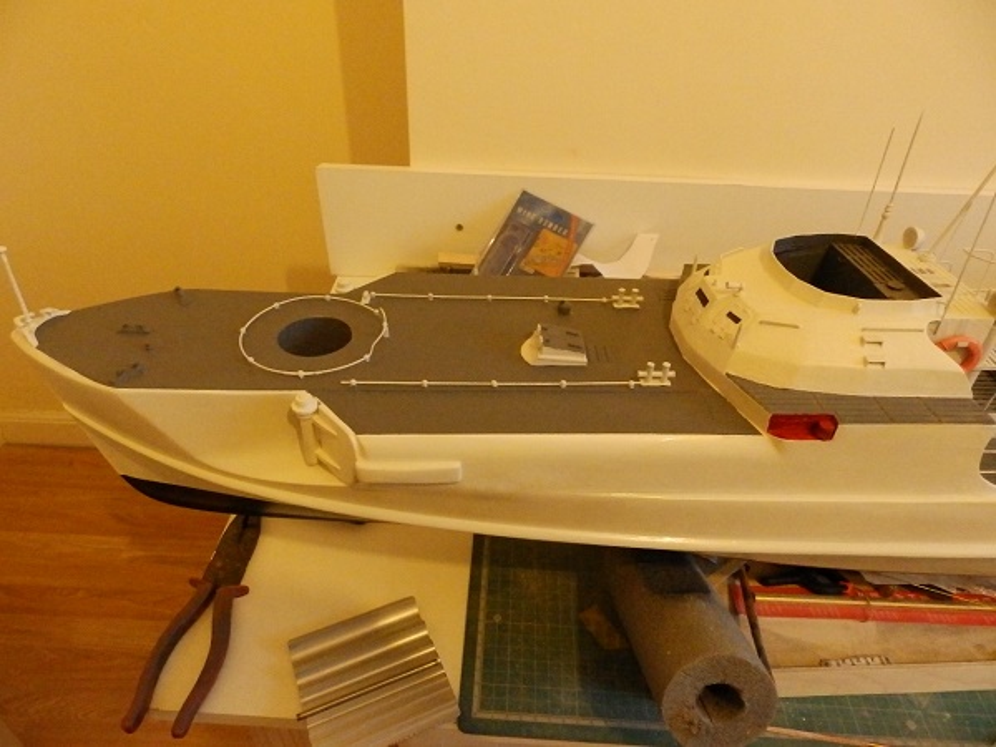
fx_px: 633
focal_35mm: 22
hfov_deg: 76.4
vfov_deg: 61.1
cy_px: 374
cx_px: 498
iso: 1600
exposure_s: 1/50
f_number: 3.4
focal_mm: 4
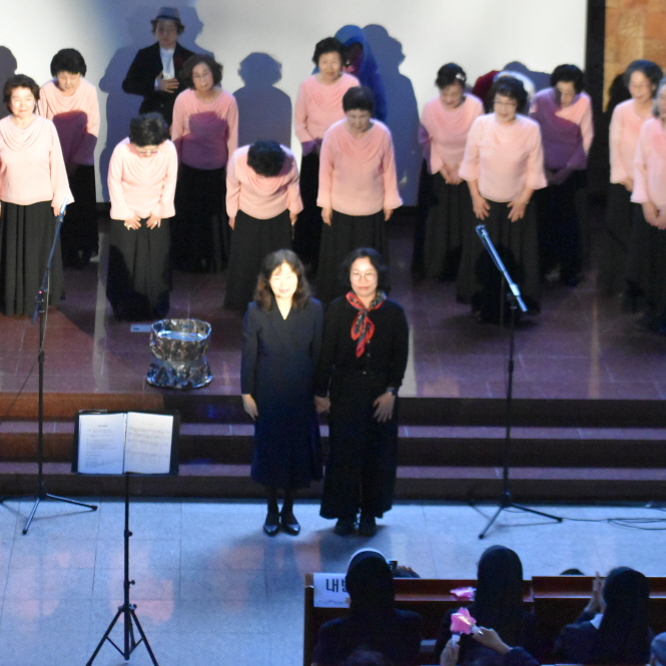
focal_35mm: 138
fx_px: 3004
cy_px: 334
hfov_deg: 12.7
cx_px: 341
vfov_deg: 12.7
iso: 11400
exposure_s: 1/60
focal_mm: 72
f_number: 4.8
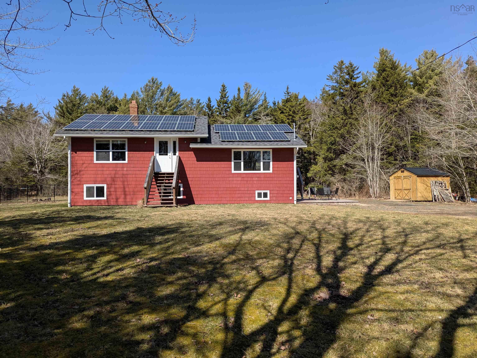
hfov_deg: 69.4
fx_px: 345
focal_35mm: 25
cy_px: 179
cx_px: 238
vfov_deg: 54.9
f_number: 1.89
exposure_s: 1/1919
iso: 45
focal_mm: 5.43
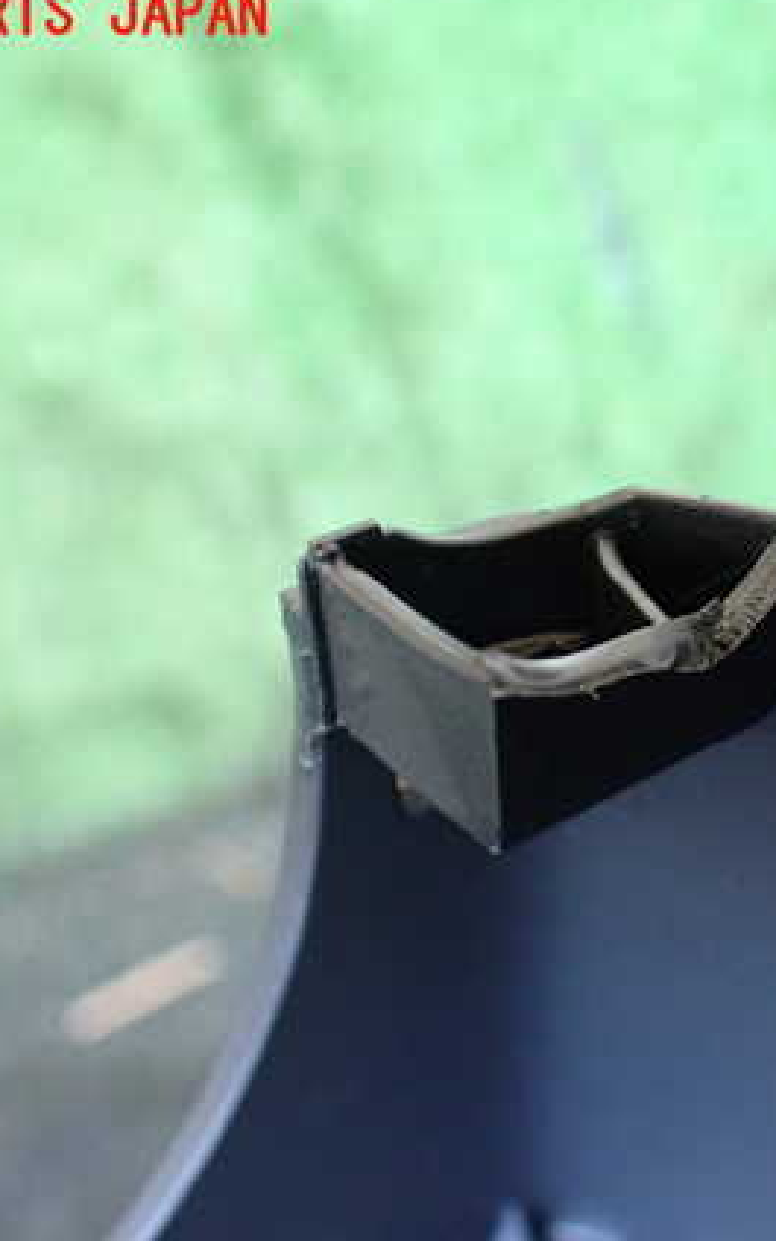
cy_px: 638
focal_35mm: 45
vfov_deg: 44.4
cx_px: 615
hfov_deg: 28.0
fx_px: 1523
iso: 800
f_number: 2.3
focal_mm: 5.4
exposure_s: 1/50
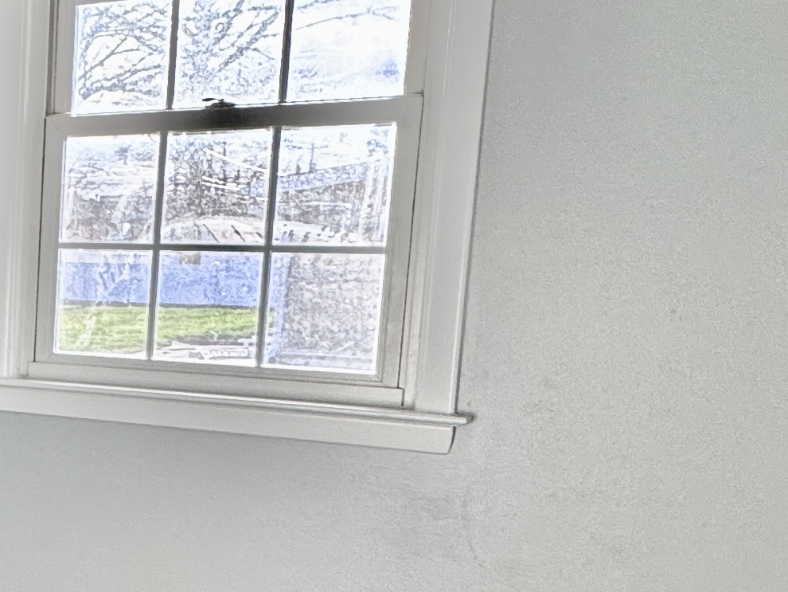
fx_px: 1298
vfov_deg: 25.4
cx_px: -316
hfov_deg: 26.7
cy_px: 425
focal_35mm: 57
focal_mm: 2.22
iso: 125
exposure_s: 1/120
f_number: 2.2
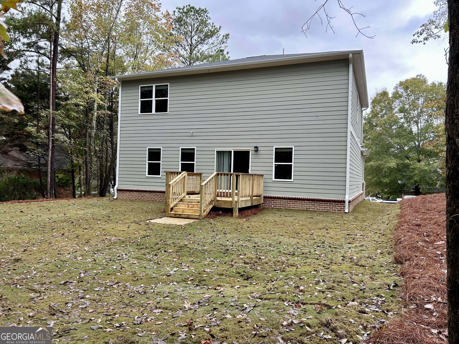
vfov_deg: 53.1
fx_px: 345
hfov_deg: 67.3
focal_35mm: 26
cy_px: 172
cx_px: 230
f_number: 1.5
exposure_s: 1/466
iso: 50
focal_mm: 5.7
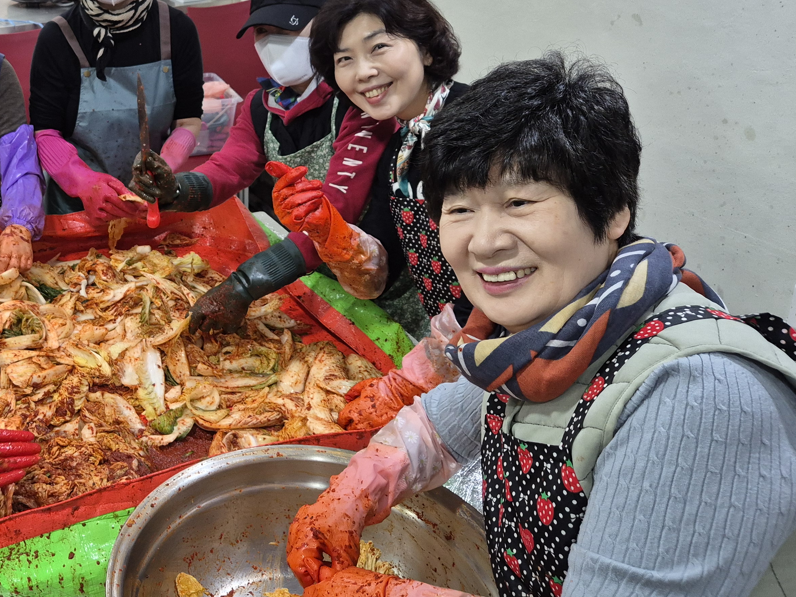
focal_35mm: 39
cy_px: 187
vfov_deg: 36.3
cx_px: 131
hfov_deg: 44.9
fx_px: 897
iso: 320
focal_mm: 5.4
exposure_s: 1/120
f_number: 1.8
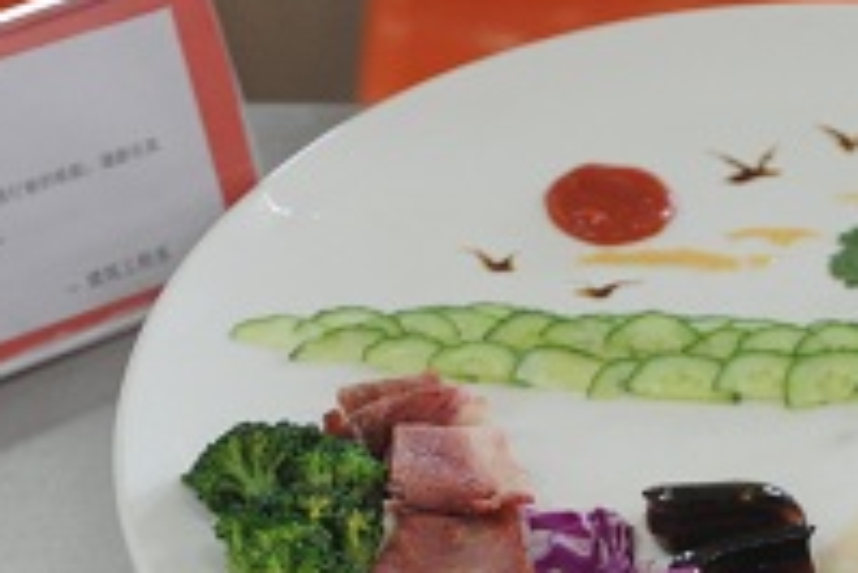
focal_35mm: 141
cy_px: 661
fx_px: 3363
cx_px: 731
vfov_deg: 9.6
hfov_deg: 14.4
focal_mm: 44
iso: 1600
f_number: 3.5
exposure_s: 1/100
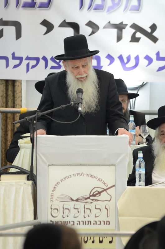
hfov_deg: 5.1
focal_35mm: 270
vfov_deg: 7.6
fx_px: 1864
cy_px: 124
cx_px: 82
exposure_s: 1/80
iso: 1600
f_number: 5.6
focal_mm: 180
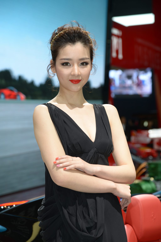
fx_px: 804
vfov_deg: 17.1
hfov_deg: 11.4
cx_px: 80
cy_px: 121
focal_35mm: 120
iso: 200
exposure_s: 1/60
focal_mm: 120
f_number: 5.6
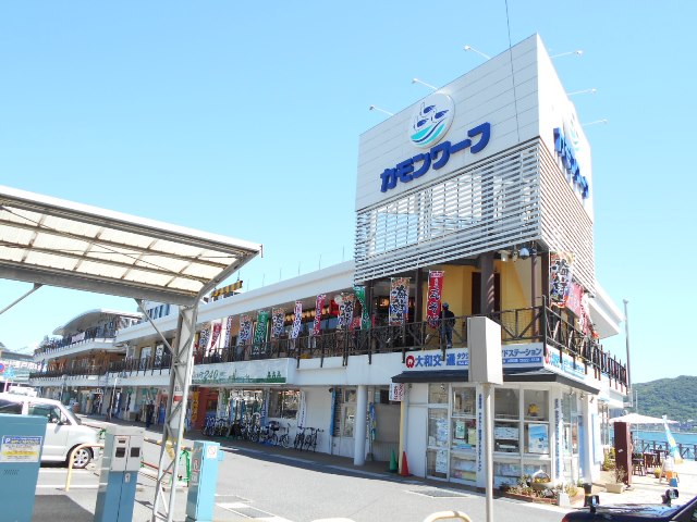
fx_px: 604
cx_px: 348
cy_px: 261
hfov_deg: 60.0
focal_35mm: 30
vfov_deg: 46.8
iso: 80
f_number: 3.4
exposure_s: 1/320
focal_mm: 5.1
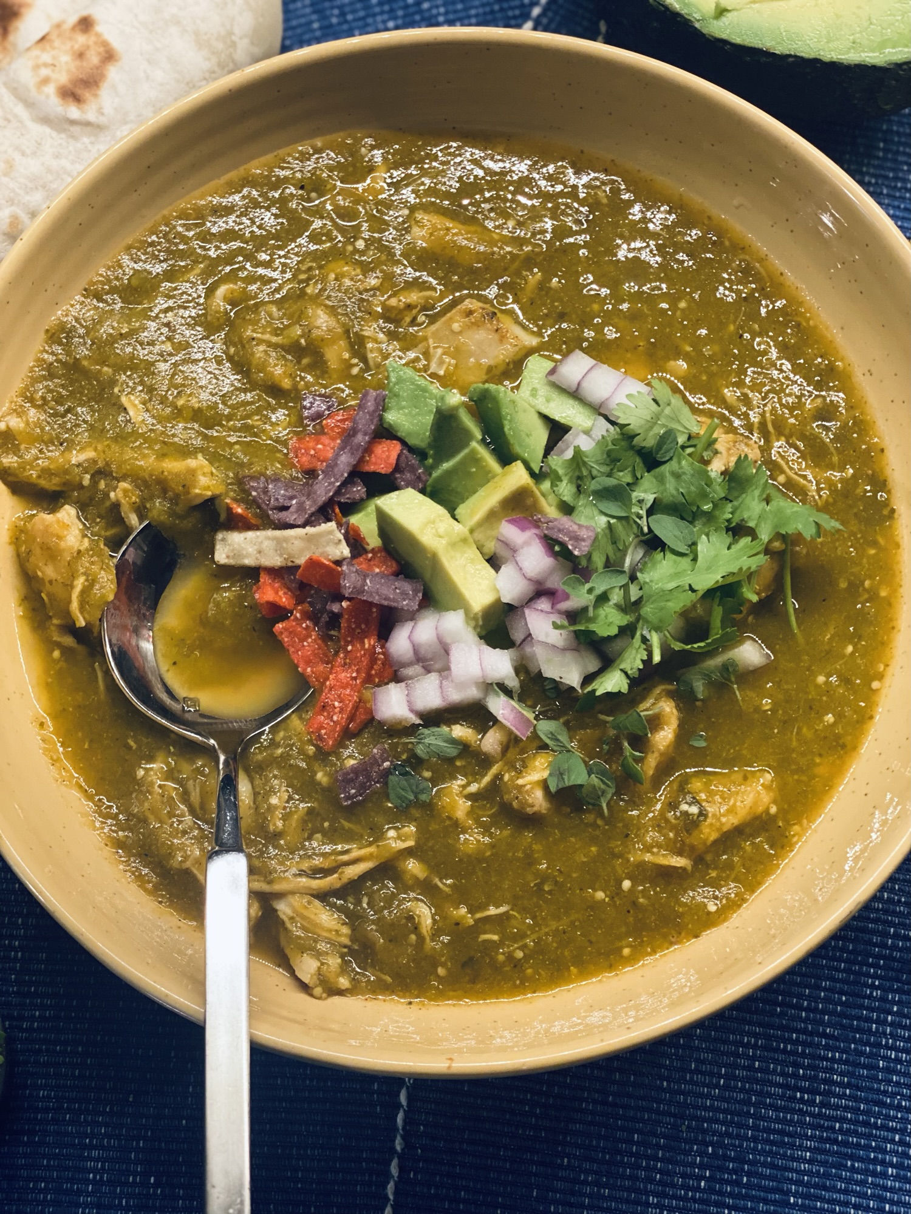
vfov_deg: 36.8
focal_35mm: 52
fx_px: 1825
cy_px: 607
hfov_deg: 28.0
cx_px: 456
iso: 160
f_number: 2
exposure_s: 1/40
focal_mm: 6
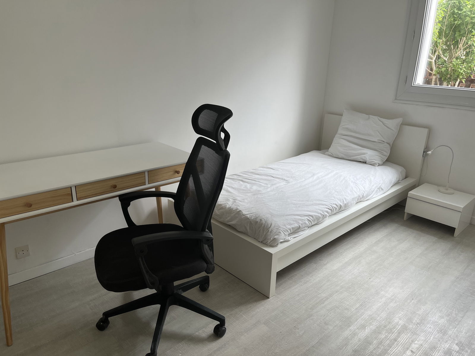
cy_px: 178
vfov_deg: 53.1
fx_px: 357
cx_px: 238
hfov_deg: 67.3
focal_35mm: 26
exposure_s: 1/121
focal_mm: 5.1
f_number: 1.6
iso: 40
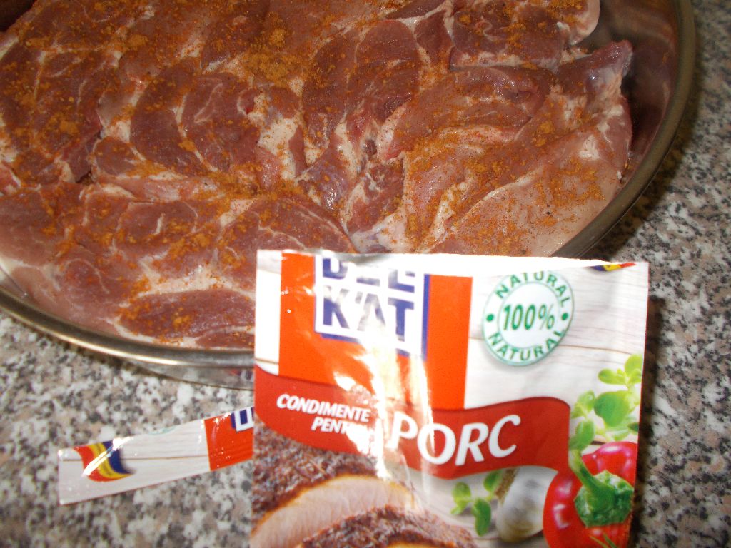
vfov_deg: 53.1
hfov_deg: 67.3
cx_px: 366
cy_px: 274
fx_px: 549
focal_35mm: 26
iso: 200
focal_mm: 4.6
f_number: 3.2
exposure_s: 1/25
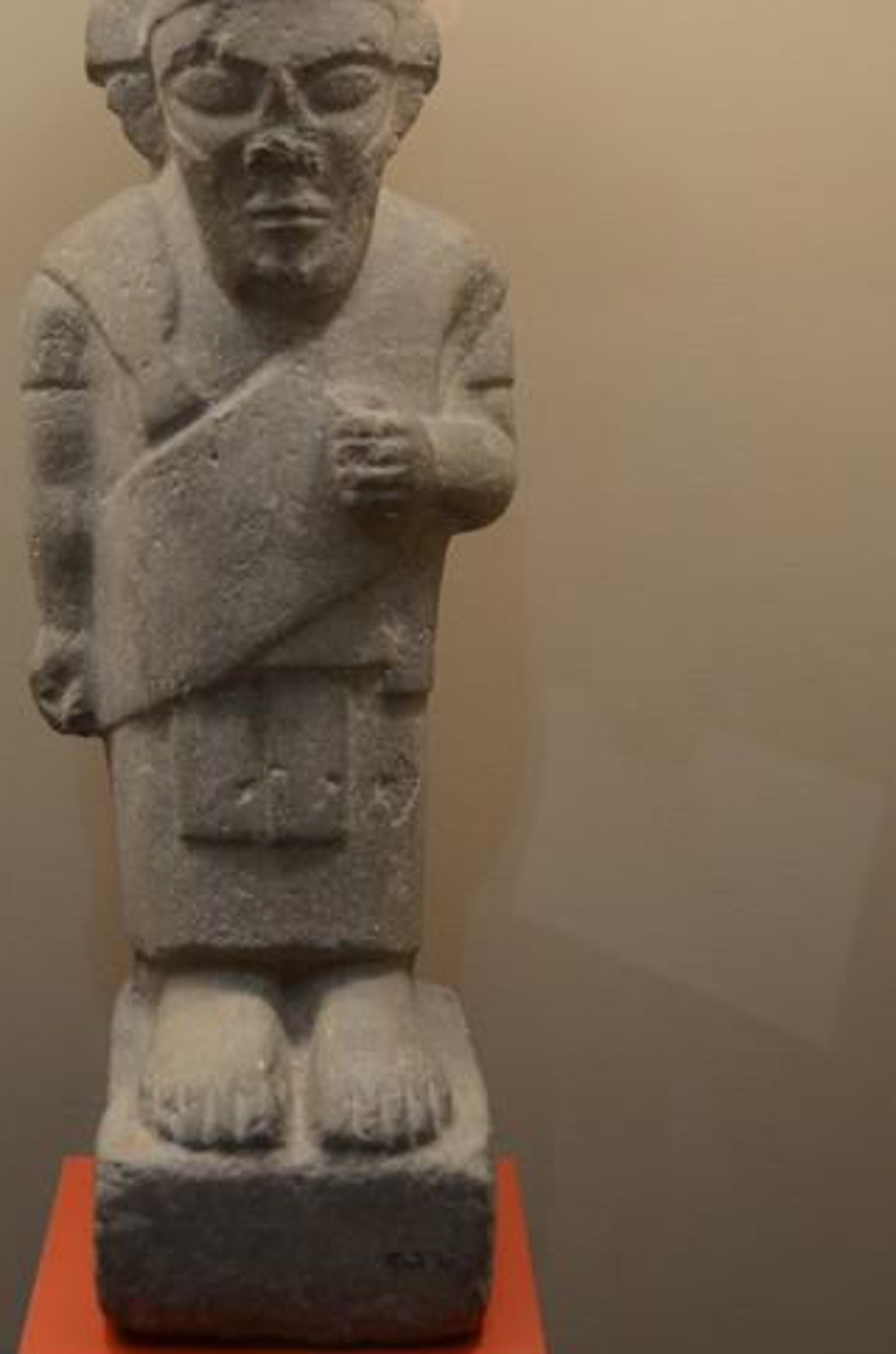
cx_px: 297
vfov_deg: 30.5
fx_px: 2474
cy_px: 569
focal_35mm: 66
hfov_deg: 20.5
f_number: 4
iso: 500
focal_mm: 32
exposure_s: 1/50
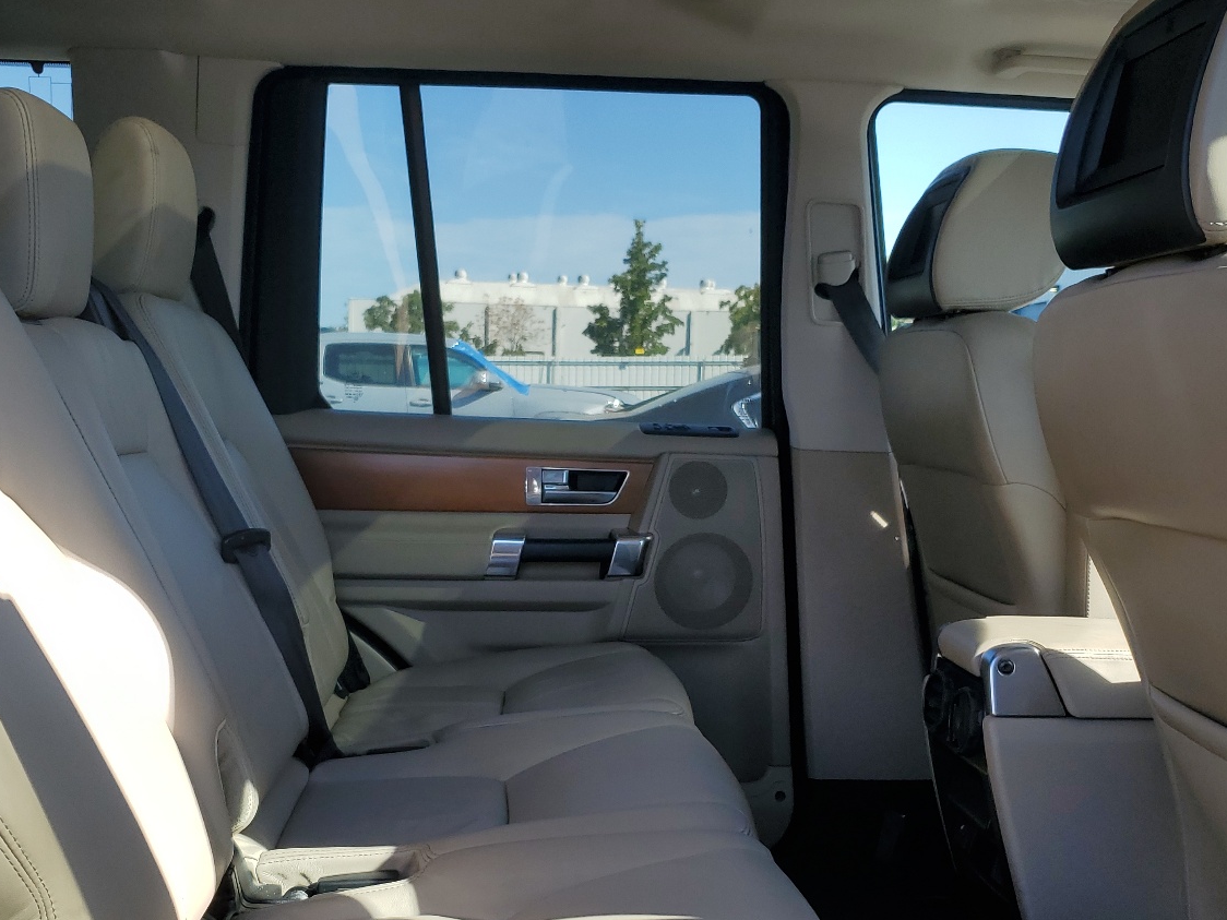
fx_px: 1312
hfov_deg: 50.1
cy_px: 650
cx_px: 579
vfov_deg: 38.0
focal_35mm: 37
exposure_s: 1/833
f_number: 1.5
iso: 50
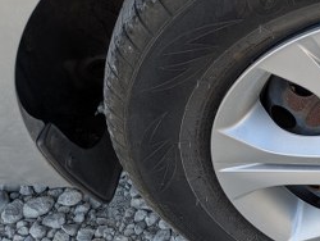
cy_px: 12
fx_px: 740
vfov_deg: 18.1
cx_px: 440
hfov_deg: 21.5
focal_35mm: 80
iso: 52
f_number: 1.89
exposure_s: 1/259
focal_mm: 5.43
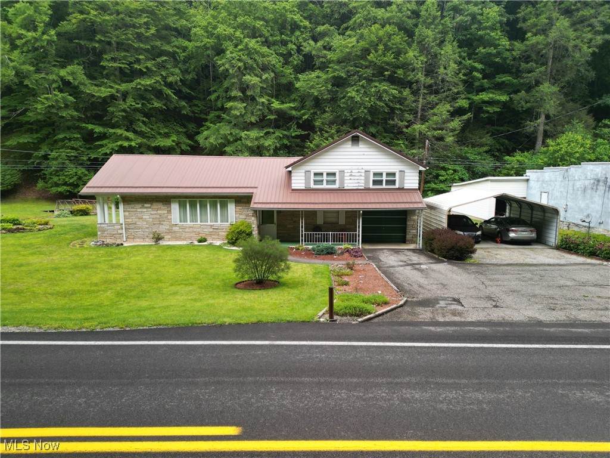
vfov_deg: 56.8
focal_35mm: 24
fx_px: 423
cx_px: 305
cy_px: 229
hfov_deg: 71.6
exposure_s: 1/240
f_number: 1.7
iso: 140
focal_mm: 6.72
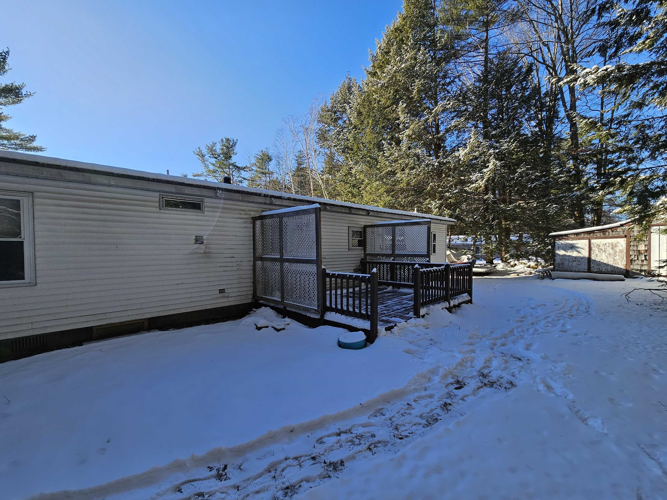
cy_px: 261
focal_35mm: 14
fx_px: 270
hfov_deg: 102.0
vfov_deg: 85.6
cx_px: 325
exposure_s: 1/968
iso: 50
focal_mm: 2.2
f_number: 2.2
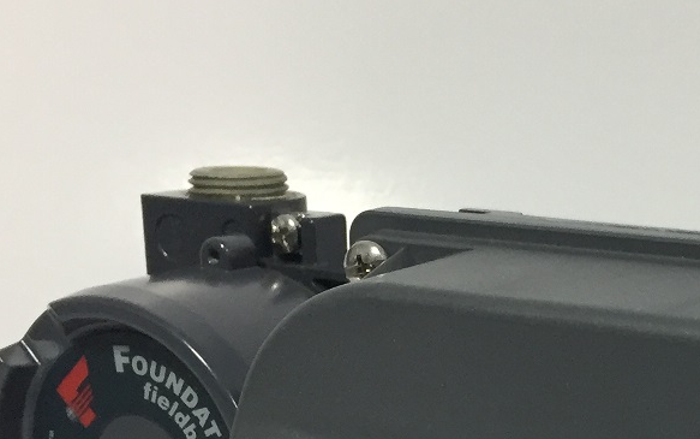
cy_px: 634
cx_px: 634
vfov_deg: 14.3
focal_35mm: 86
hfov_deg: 23.4
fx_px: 1641
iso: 100
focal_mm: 4.15
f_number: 2.2
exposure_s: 1/30
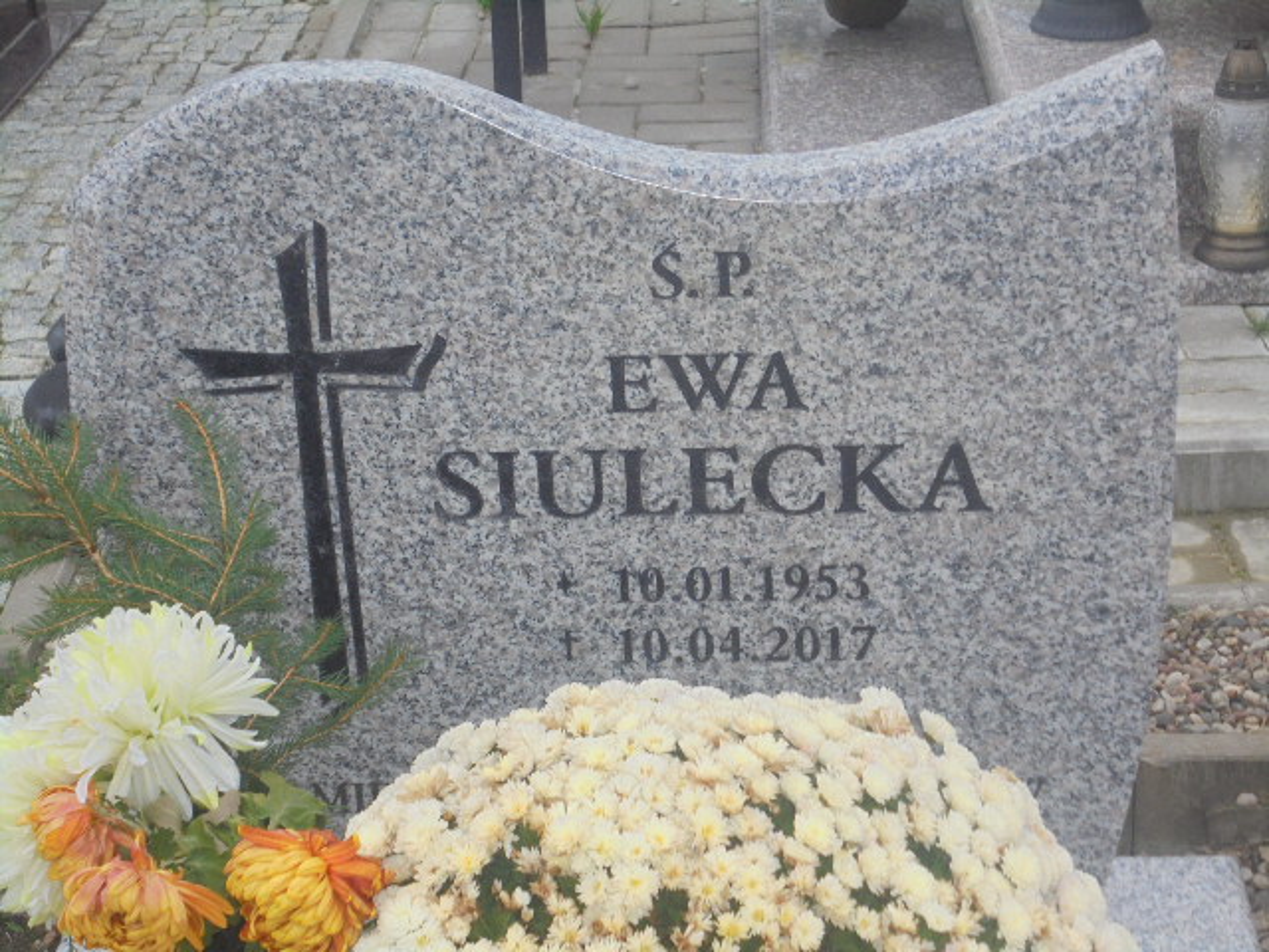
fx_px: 2676
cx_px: 634
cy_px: 476
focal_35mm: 73
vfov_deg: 20.2
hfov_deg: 26.7
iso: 100
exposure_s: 1/30
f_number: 6.1
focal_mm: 13.1
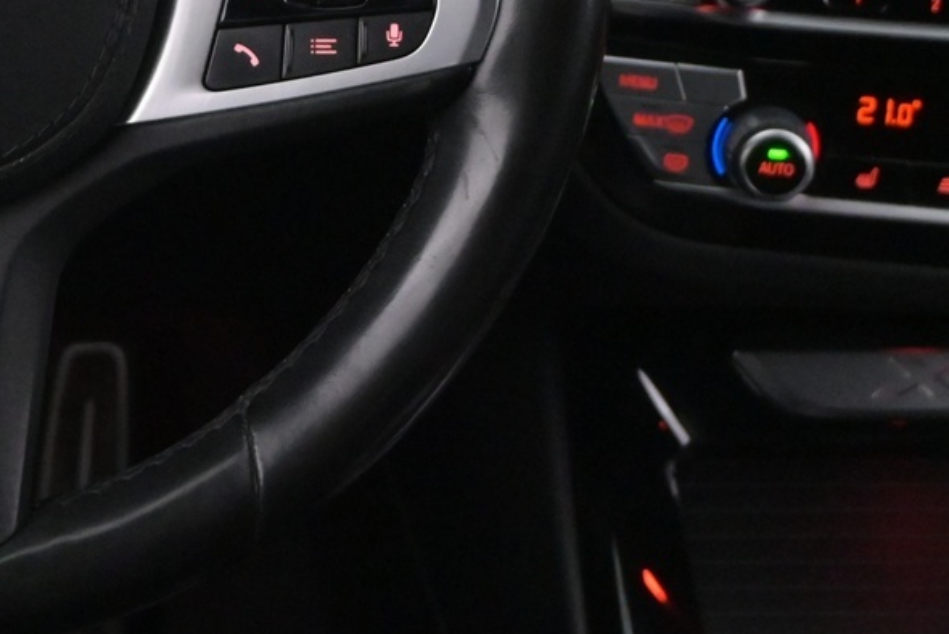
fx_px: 3148
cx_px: -158
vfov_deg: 11.3
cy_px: -95
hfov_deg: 16.5
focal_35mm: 119
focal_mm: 29
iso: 4500
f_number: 4.8
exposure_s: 1/50
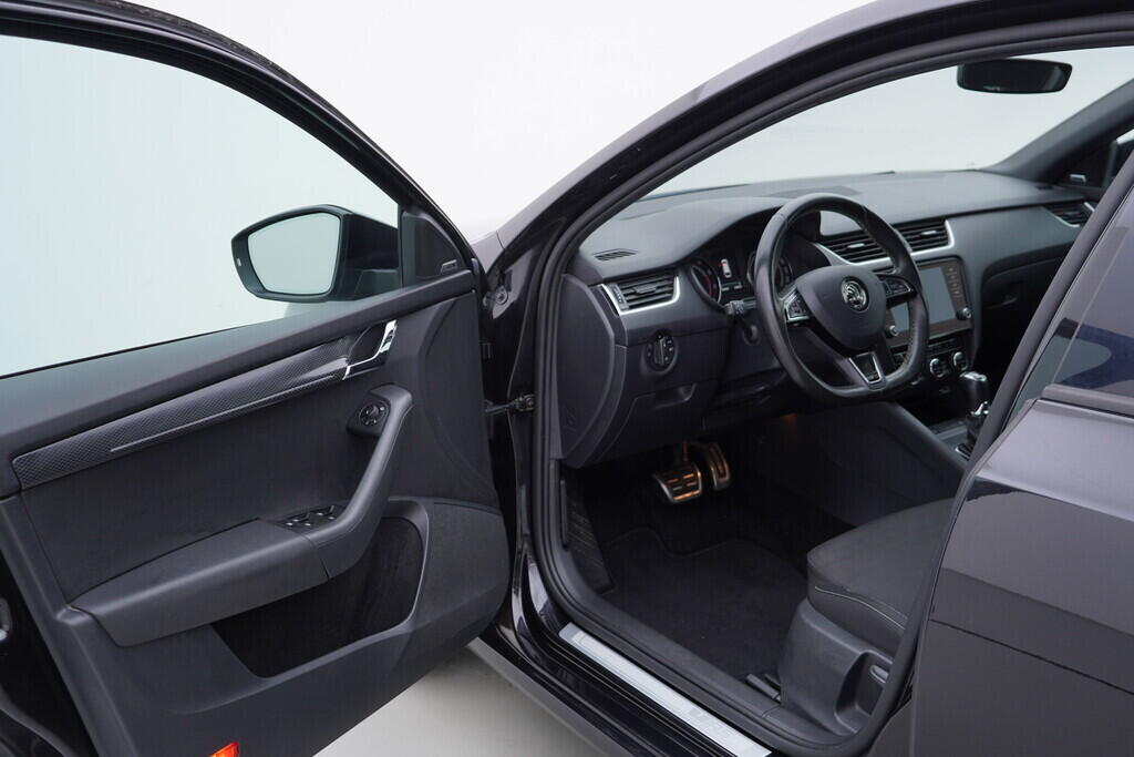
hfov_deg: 53.1
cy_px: 378
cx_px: 567
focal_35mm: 36
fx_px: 1134
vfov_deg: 36.9
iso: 125
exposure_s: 1/60
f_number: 3.5
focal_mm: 24
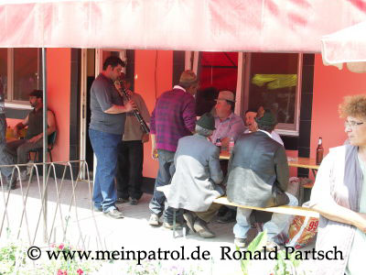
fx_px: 761
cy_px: 138
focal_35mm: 72
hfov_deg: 27.0
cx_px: 183
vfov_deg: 20.4
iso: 50
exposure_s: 1/100
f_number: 3.5
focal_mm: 18.6
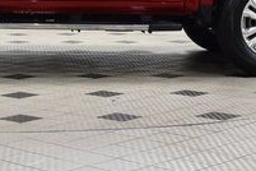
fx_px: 882
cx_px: -1
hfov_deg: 16.2
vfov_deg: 10.8
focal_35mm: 124
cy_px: -59
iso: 1600
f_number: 5
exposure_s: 1/60
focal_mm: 26
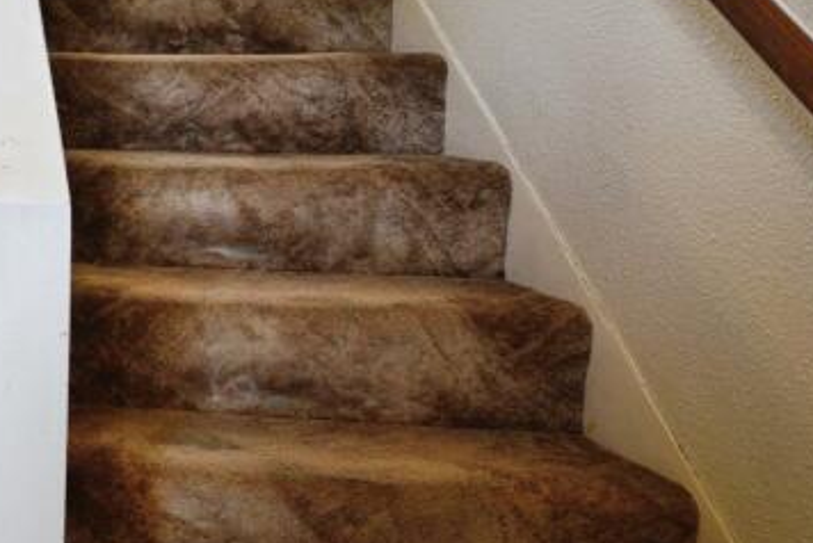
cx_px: -327
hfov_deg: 30.2
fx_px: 1040
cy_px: 92
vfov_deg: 28.5
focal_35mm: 46
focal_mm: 16
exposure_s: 1/15
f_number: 9
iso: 800
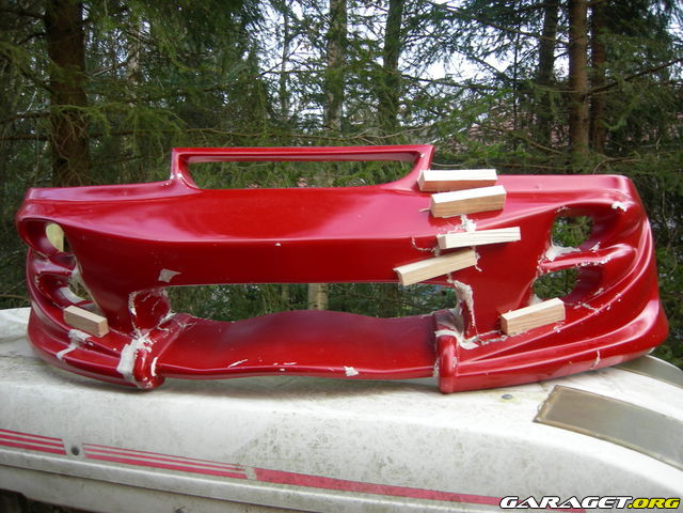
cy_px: 256
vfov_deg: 39.7
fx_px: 710
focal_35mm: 36
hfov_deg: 51.4
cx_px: 342
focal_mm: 7.5
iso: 64
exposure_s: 1/36.3
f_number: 2.7
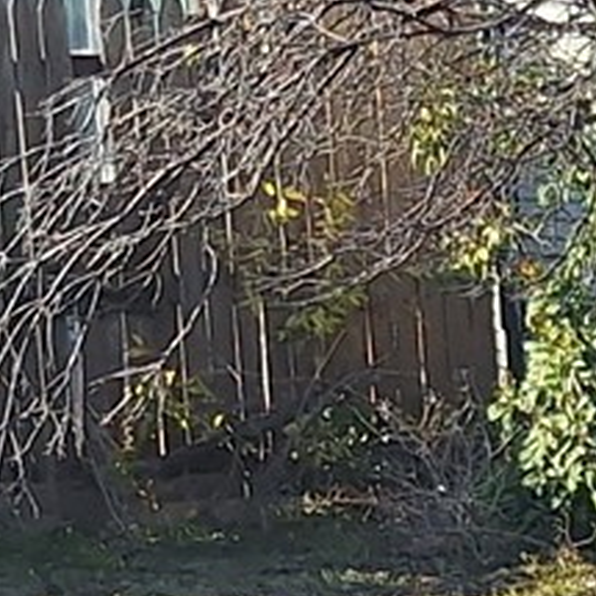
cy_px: 1051
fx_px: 3779
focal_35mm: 194
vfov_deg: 8.7
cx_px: 1708
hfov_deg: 7.9
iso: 40
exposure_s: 1/1706
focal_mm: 5.54
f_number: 1.8
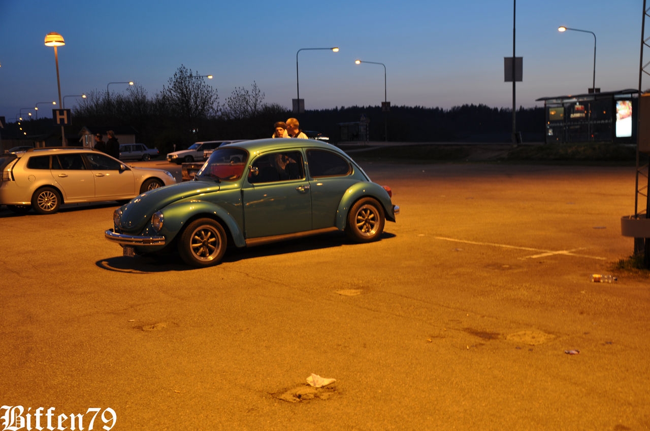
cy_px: 216
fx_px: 811
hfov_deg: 43.7
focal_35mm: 45
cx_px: 325
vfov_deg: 29.8
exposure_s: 1/5
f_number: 4.2
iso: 200
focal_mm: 30
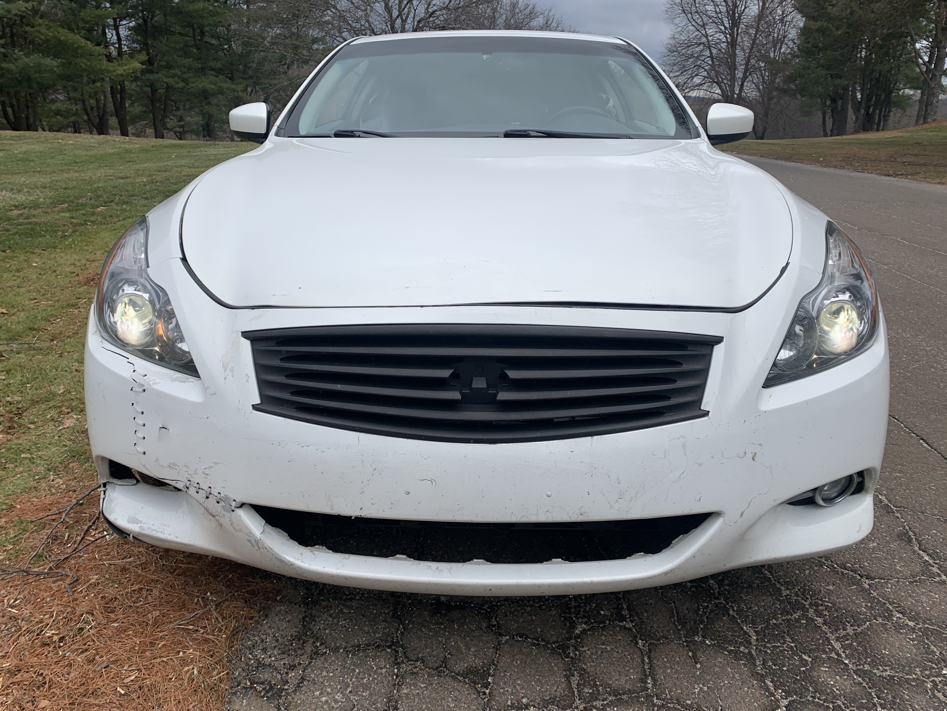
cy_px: 356
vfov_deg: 53.1
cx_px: 474
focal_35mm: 26
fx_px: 711
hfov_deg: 67.3
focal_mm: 4.25
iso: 25
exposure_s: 1/1076
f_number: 1.8
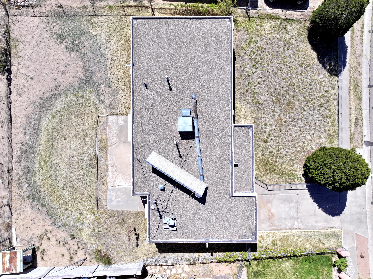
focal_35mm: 24
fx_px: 258
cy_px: 140
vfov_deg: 56.8
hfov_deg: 71.6
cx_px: 186
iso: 100
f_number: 2.8
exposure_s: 1/2000
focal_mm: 12.29
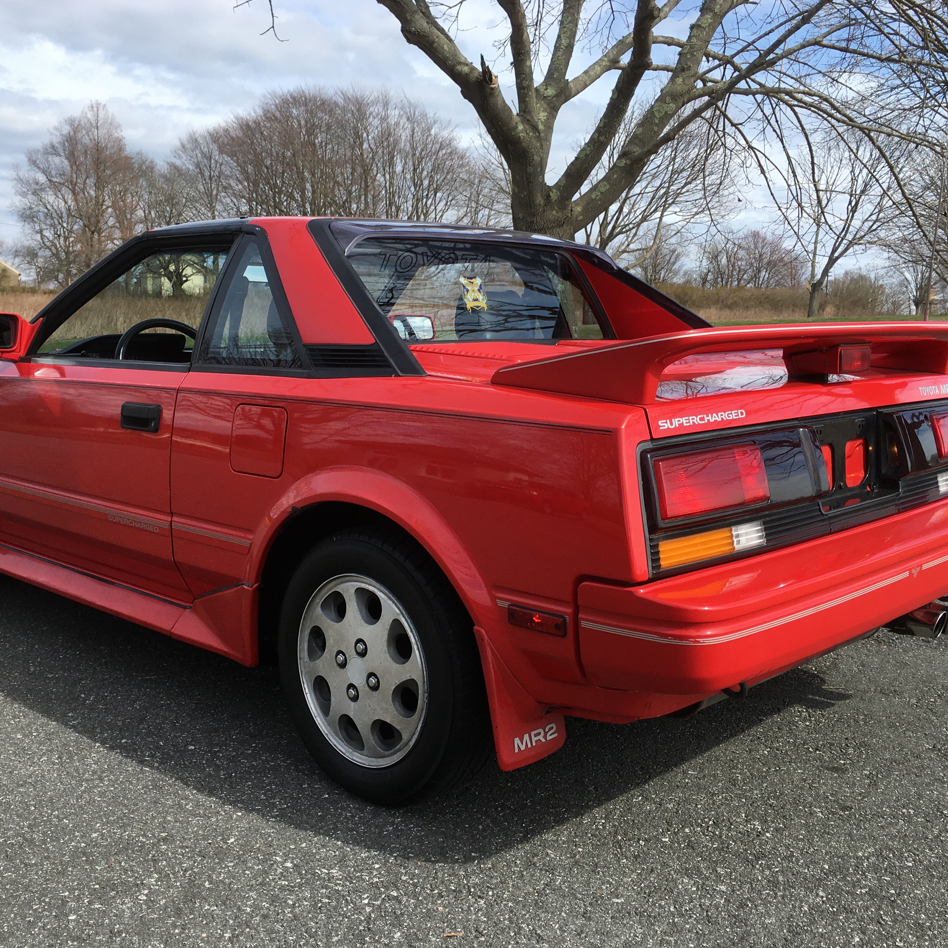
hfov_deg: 47.2
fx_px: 1084
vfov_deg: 47.2
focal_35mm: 35
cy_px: 466
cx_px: 442
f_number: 2.2
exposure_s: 1/1115
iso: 25
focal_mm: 4.15
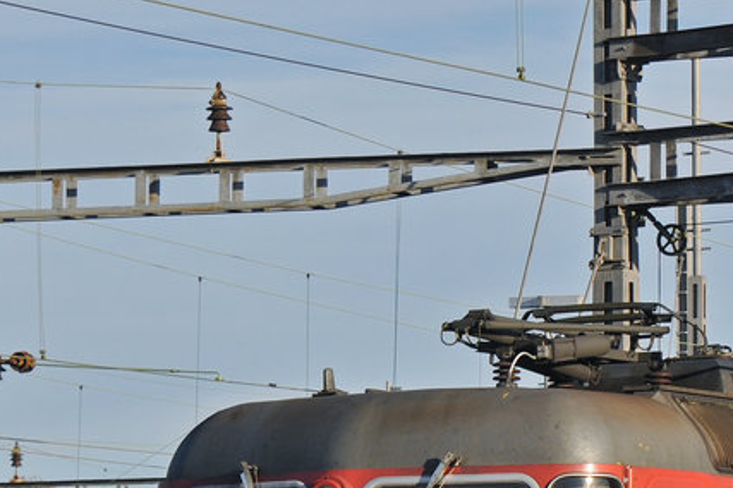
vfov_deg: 4.6
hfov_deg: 7.0
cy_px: 570
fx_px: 6002
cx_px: 798
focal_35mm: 295
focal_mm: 70
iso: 250
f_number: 7.1
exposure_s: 1/800
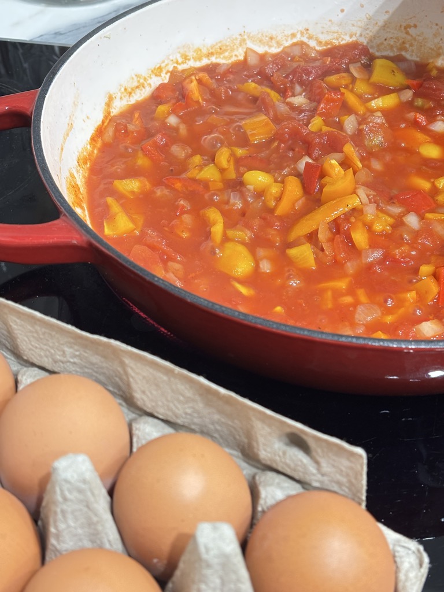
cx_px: 222
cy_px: 296
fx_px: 889
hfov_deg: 28.0
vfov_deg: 36.8
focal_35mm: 52
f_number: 1.6
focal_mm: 5.96
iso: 200
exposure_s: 1/33
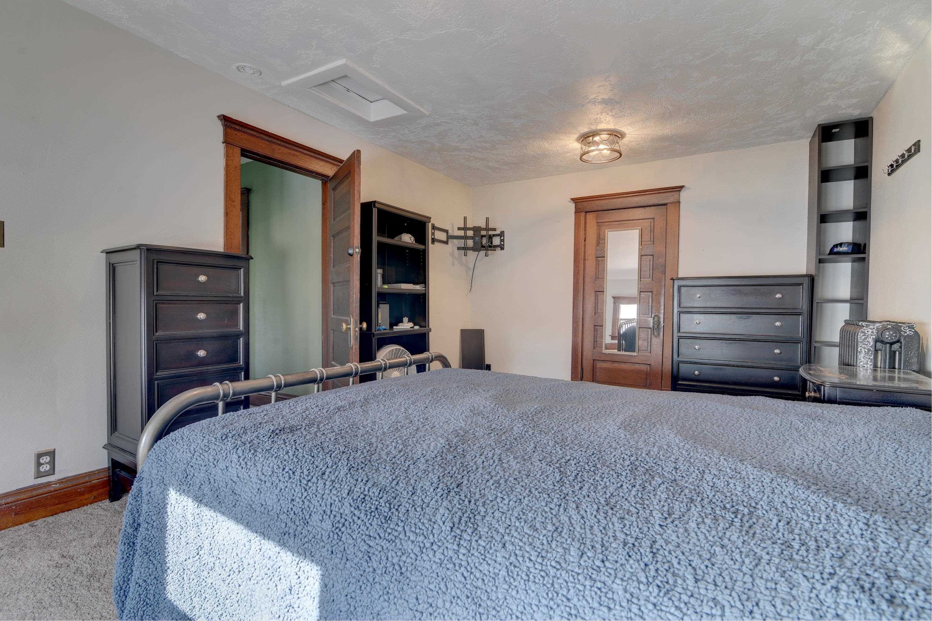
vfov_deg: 73.7
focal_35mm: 16
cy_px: 310
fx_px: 414
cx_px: 466
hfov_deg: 96.7
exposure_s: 1/1.25
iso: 100
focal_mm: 16
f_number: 8
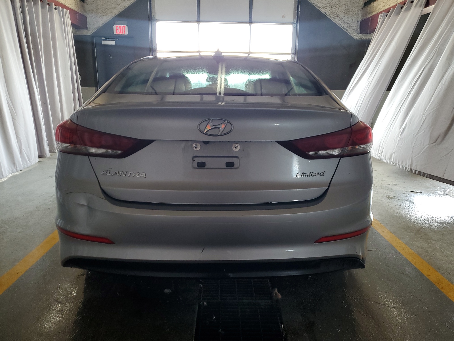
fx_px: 341
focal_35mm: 26
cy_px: 170
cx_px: 227
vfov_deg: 53.1
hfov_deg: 67.3
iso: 67
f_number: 1.5
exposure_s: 1/60.2
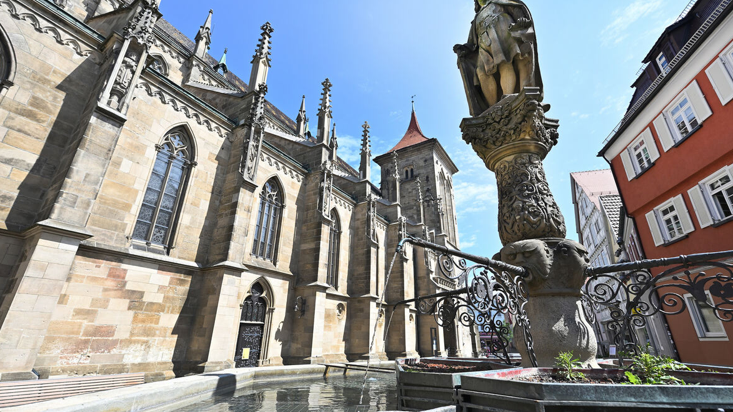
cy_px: 174
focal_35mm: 15
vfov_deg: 70.1
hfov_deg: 103.0
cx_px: 368
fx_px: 292
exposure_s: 1/2000
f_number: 4
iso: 250
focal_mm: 14
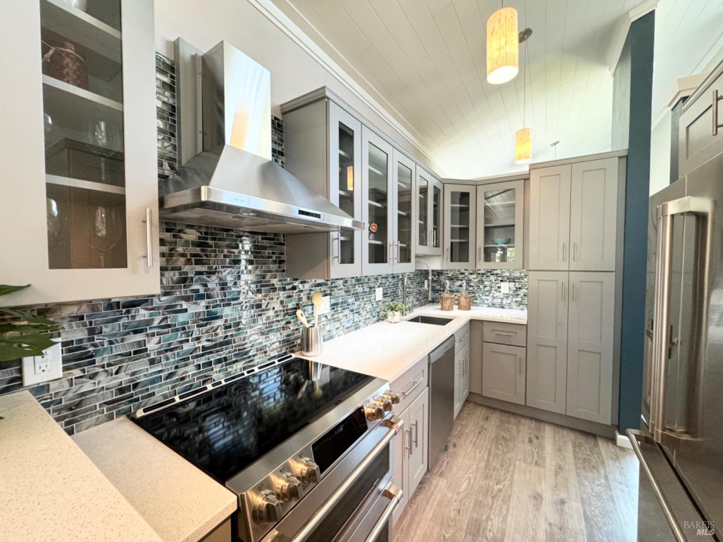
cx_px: 362
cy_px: 271
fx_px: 292
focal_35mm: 14
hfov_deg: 102.1
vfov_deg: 85.7
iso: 250
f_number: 2.2
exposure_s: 1/120
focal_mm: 2.22
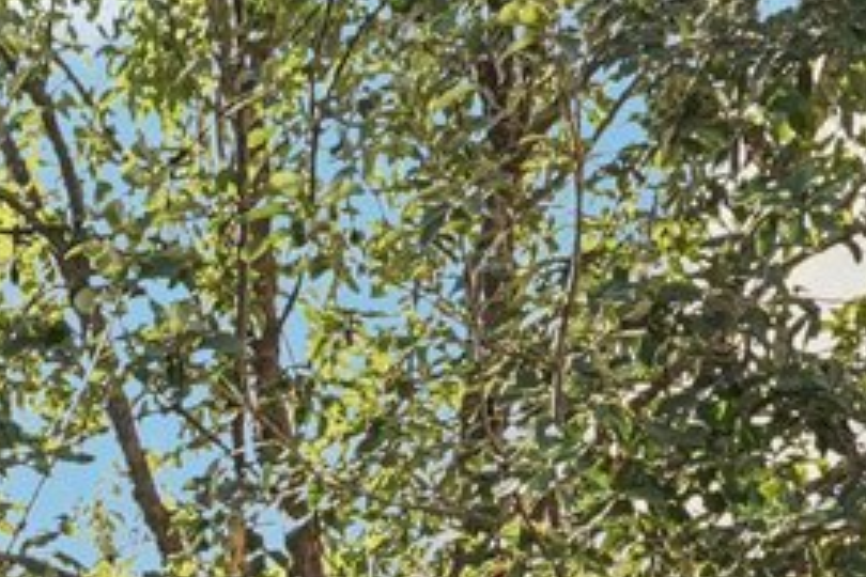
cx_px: -481
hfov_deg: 17.2
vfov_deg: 10.4
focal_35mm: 106
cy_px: 1569
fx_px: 2550
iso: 400
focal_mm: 14
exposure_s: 1/160
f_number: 8
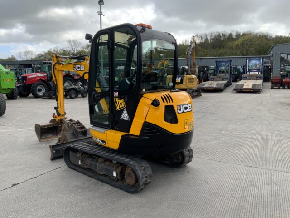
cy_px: 109
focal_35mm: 29
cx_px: 145
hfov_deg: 61.7
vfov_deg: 48.2
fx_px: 243
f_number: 1.8
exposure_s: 1/370
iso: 16
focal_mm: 3
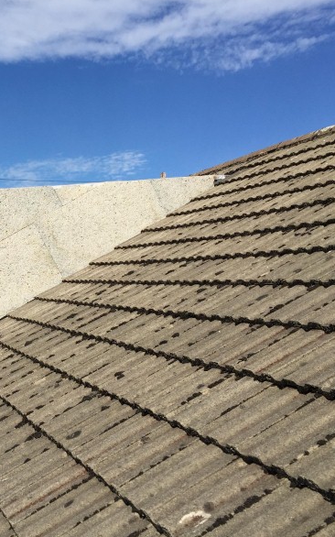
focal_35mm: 42
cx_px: 28
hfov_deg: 29.2
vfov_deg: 47.2
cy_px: 270
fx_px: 614
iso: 32
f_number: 2.2
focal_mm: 4.15
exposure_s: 1/3300
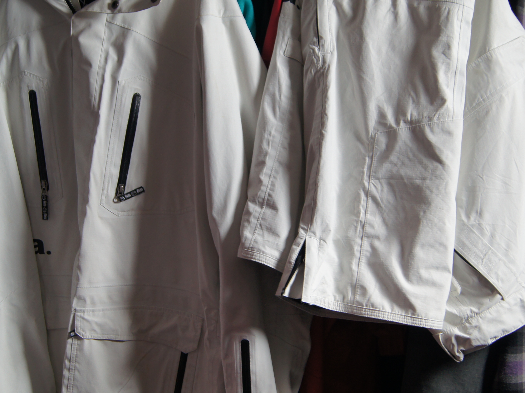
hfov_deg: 33.8
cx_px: 259
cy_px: 195
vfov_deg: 25.7
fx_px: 864
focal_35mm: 57
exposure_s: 1/40
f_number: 4
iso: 200
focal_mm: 22
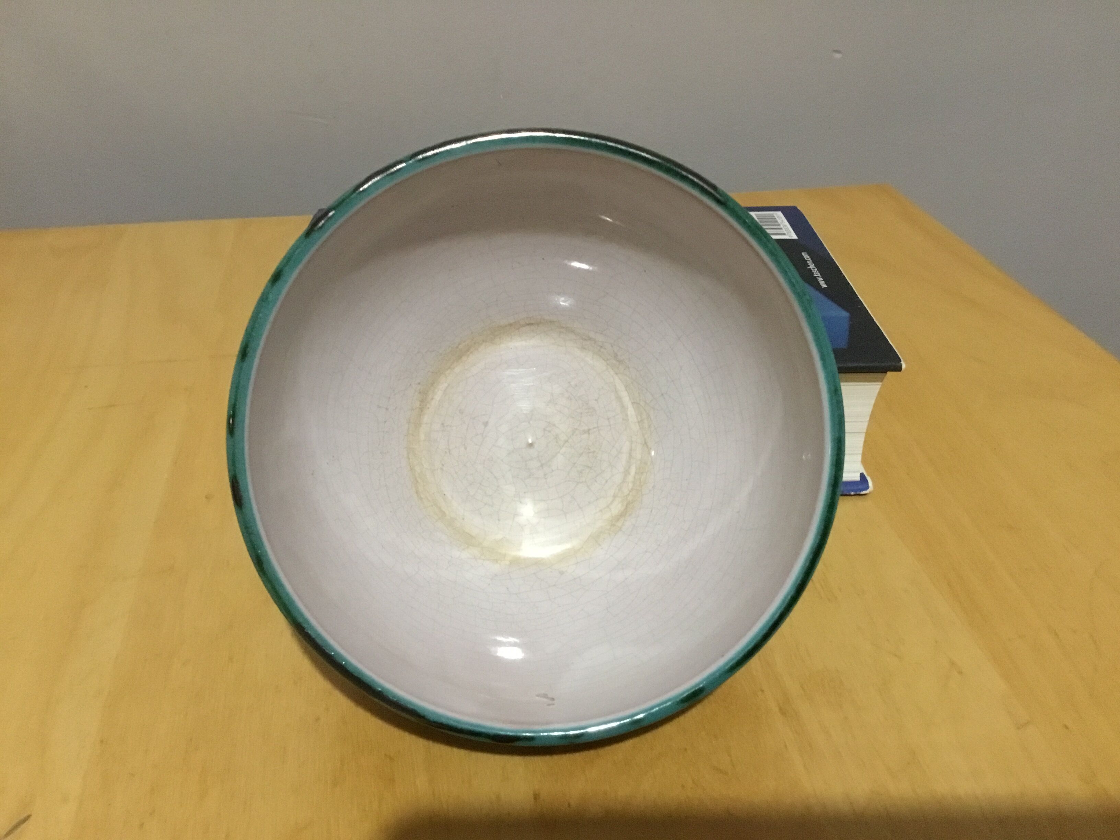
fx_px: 1003
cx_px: 560
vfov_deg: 45.4
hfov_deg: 58.4
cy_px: 420
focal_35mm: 31
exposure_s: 1/17
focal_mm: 3.3
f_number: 2.4
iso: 400
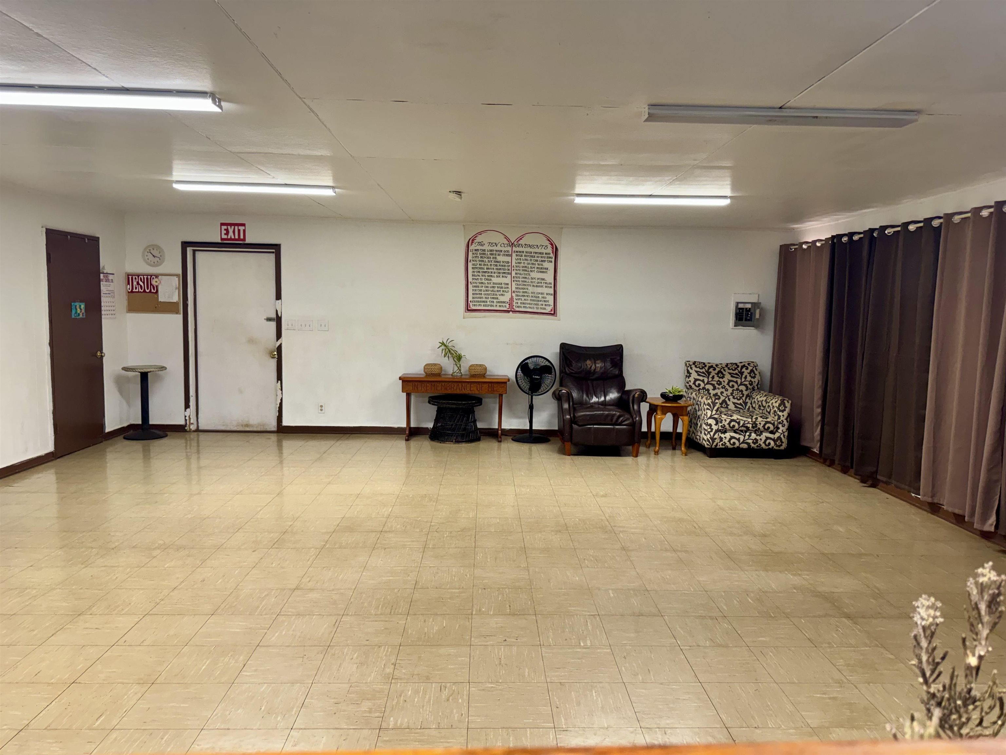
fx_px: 697
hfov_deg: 71.6
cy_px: 378
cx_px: 503
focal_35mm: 24
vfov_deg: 56.8
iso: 160
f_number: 1.78
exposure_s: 1/60
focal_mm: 6.76
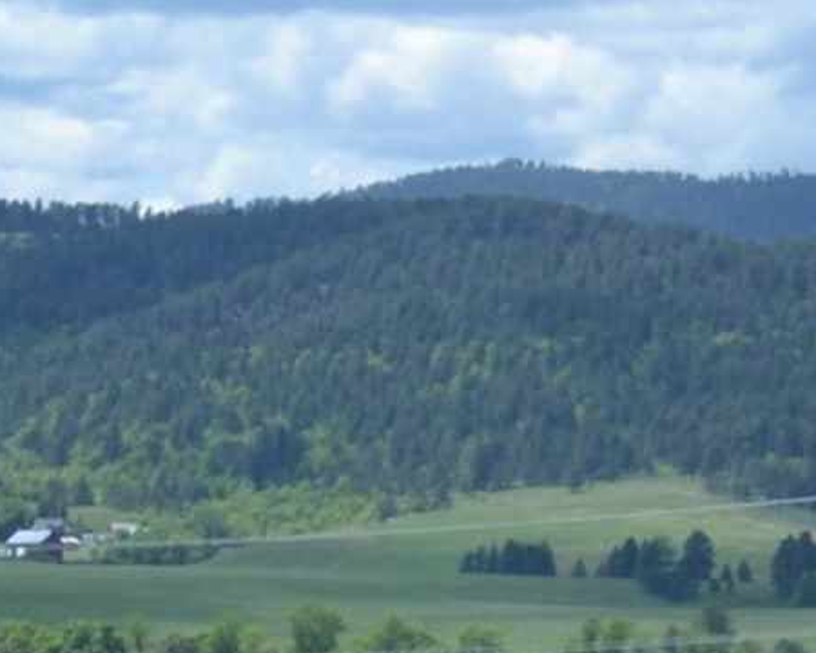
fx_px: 8119
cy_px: 1507
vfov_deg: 4.5
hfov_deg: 5.6
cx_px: -763
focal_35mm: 336
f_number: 7.1
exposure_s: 1/200
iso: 100
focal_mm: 35
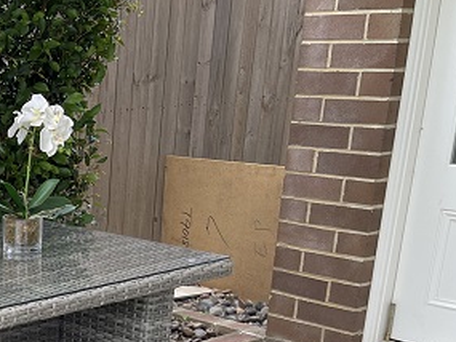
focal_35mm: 73
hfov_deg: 24.5
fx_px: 962
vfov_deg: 19.1
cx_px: -72
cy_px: 408
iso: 32
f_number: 1.6
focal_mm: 5.1
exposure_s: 1/407
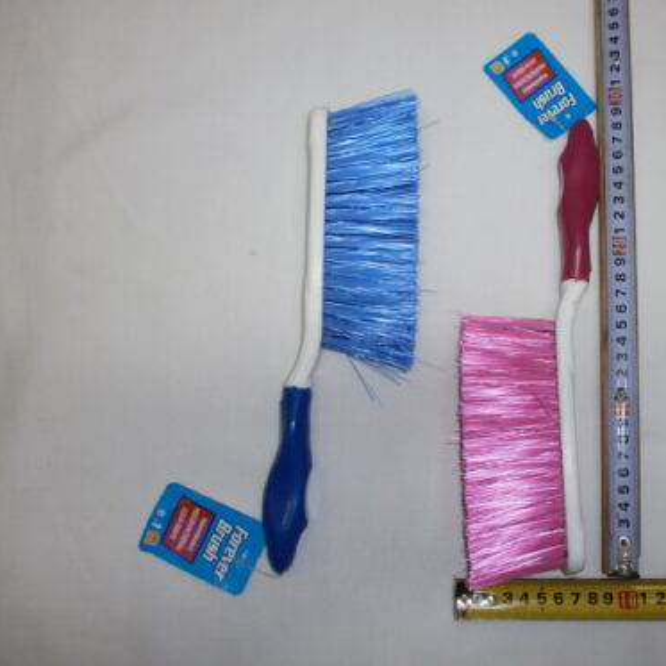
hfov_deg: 50.2
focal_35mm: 32
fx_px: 697
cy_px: 333
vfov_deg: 51.1
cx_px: 441
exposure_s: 1/30
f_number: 2.9
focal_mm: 4.8
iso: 125
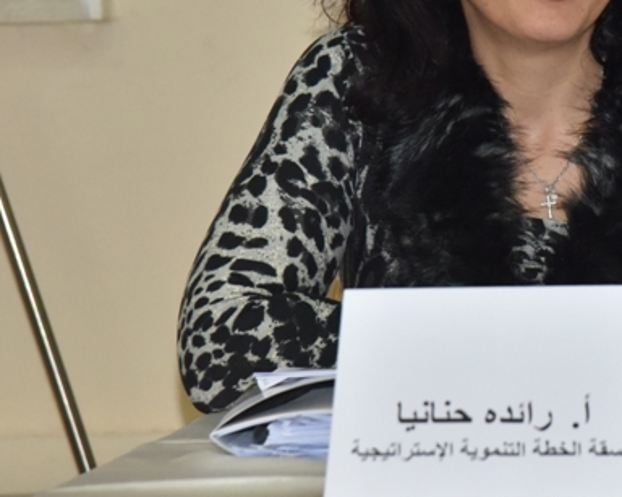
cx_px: 510
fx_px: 4840
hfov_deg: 7.3
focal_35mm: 263
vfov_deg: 5.9
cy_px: 64
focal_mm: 105
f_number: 7.1
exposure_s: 1/250
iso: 2500
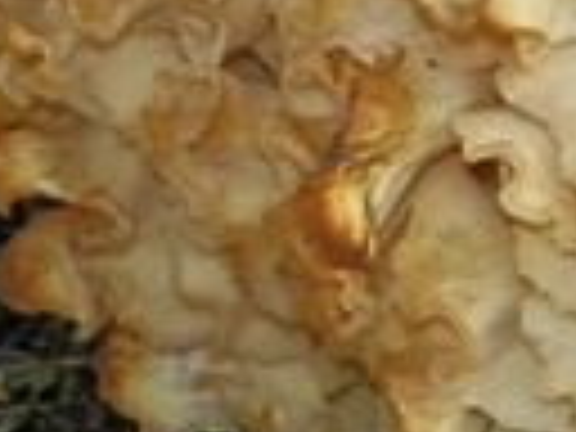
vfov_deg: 6.4
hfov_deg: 7.9
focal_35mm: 231
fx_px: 3844
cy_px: -212
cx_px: 1377
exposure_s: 1/320
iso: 125
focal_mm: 6.7
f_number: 3.9
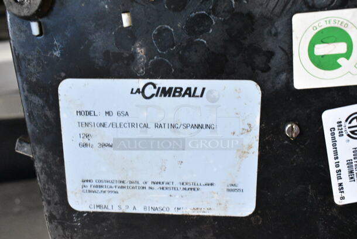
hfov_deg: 46.4
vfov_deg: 32.0
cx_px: 178
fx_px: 417
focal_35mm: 42
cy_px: 120
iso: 6400
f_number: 7.1
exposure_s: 1/200
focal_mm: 28
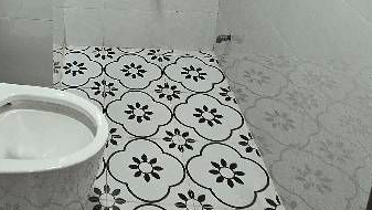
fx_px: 424
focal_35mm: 43
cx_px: 60
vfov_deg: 24.0
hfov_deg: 44.4
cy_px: -70
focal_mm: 1.7
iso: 125
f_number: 2.2
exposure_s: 1/50
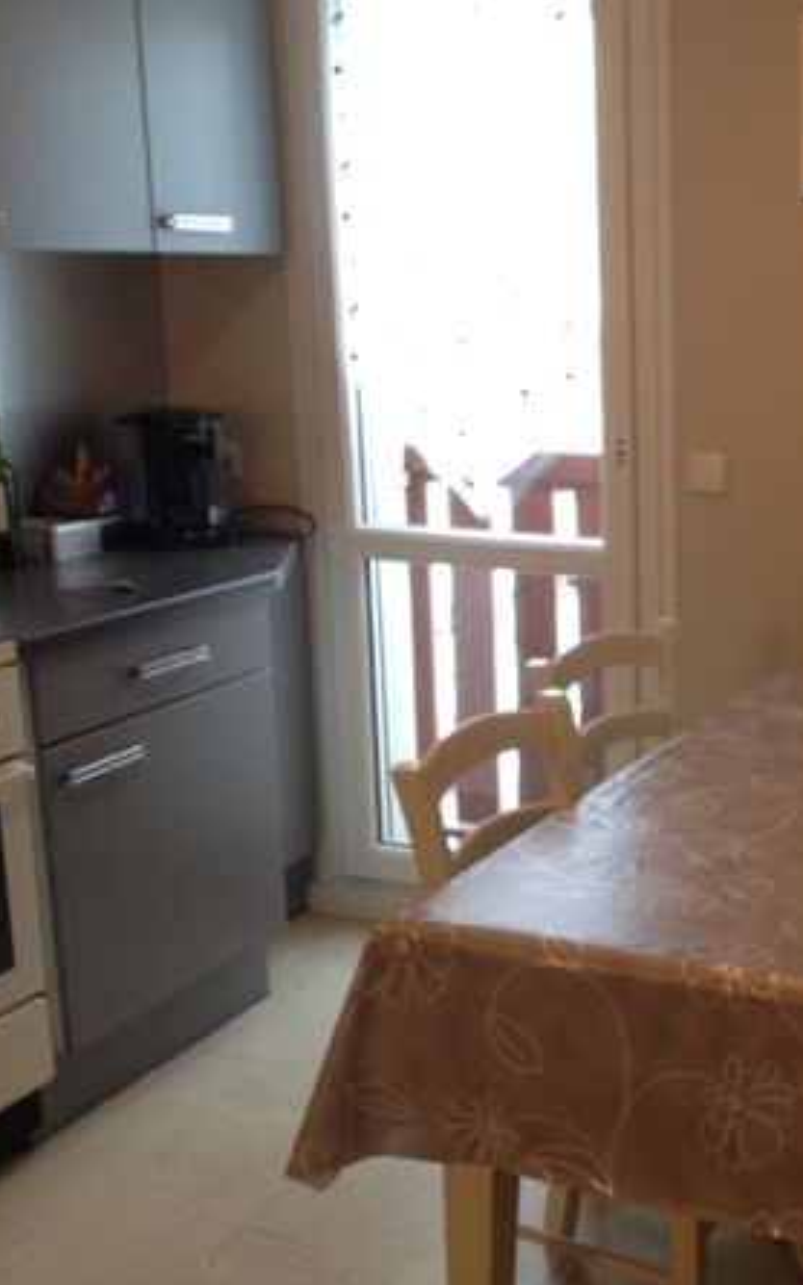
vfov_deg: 40.3
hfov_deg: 24.5
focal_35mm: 50
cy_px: 647
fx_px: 1751
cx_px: 832
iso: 64
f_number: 2.4
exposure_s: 1/20
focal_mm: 4.28
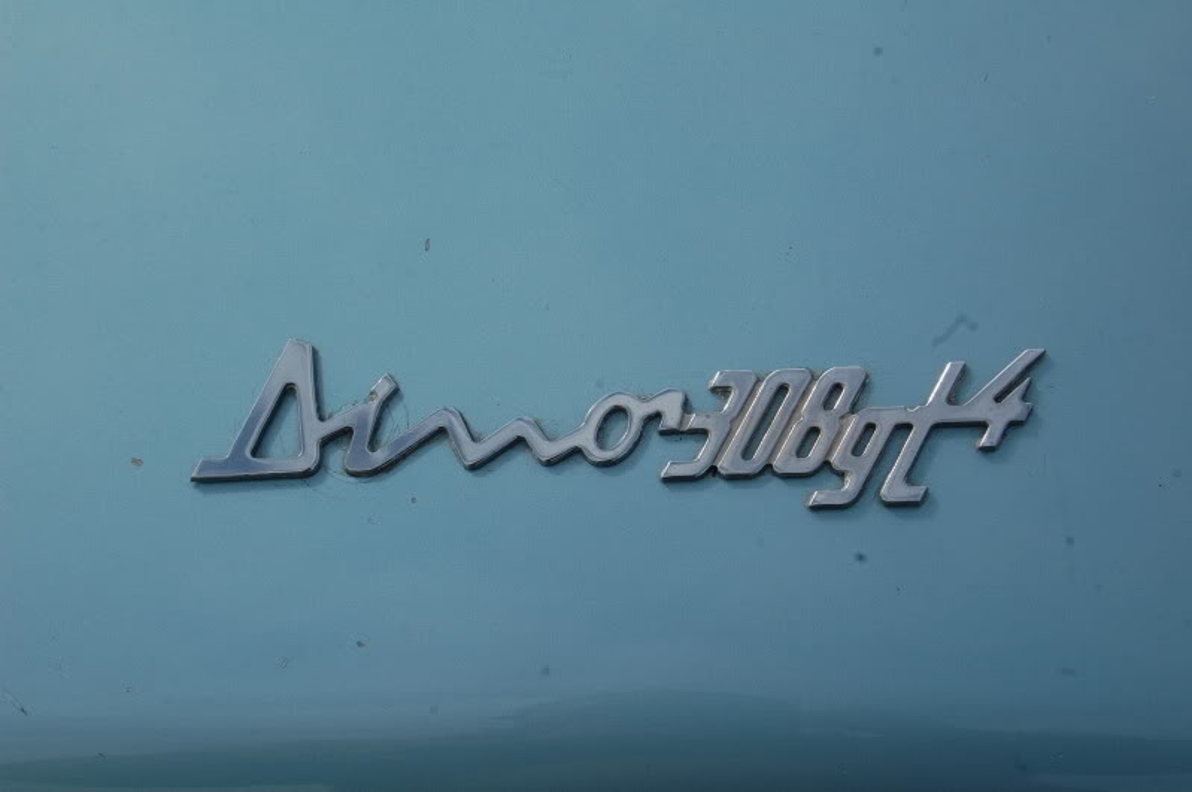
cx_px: 596
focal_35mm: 82
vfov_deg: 16.5
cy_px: 396
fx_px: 2729
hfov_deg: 24.6
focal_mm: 55
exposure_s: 1/400
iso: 200
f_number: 10
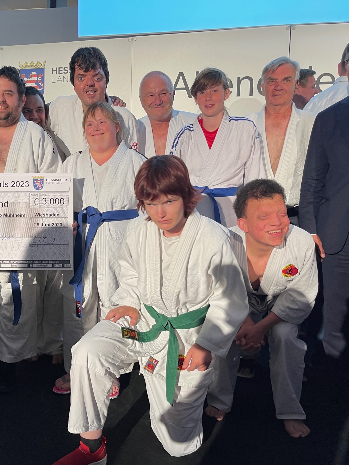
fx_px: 471
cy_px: 231
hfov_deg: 39.8
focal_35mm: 35
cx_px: 99
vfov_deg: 52.6
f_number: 1.6
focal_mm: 5.1
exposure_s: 1/50
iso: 80
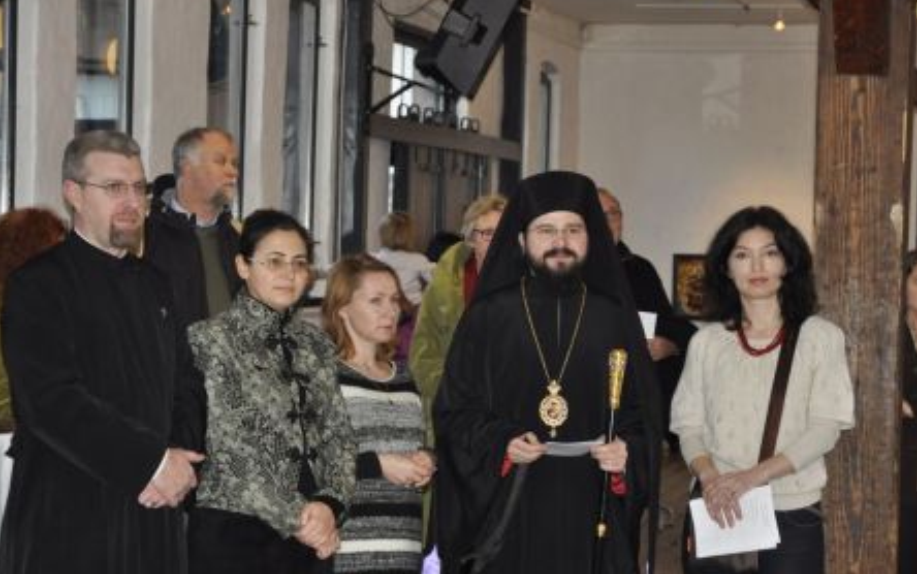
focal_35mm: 101
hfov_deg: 20.7
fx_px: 2513
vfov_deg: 13.0
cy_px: 290
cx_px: 456
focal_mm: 65
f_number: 5.3
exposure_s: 1/60
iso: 800
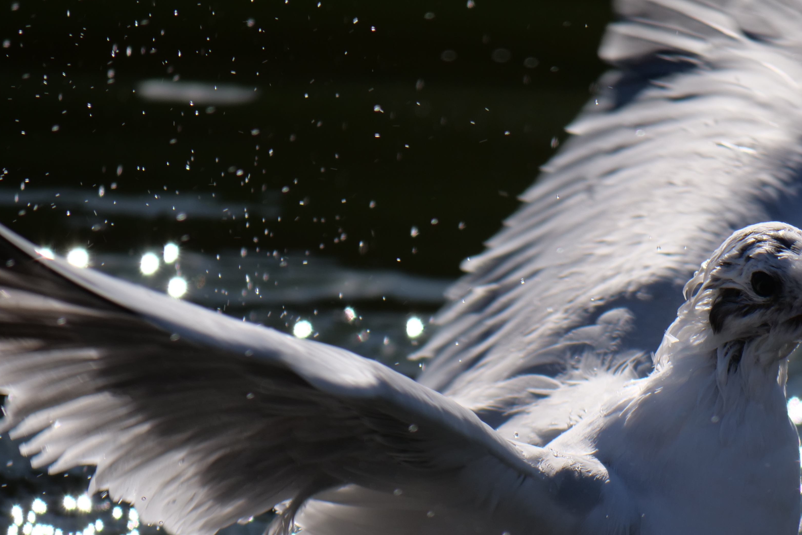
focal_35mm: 1030
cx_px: 642
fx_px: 22944
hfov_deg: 2.0
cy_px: 488
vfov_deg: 1.3
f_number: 5.6
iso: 200
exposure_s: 1/1600
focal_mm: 300
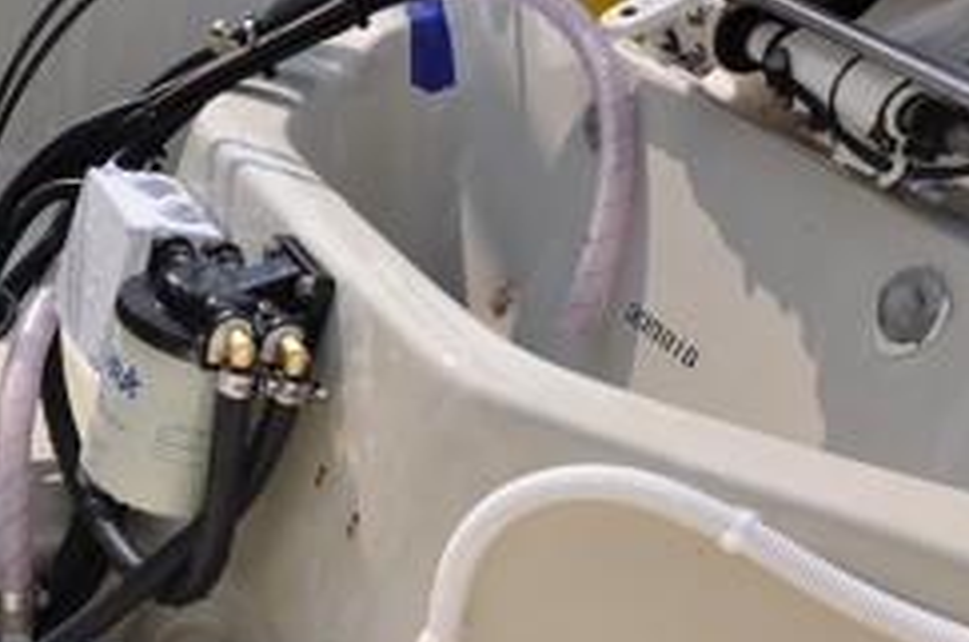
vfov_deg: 20.8
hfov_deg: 30.3
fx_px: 1743
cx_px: 195
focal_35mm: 65
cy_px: 411
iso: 200
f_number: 10
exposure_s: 1/400
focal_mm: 25
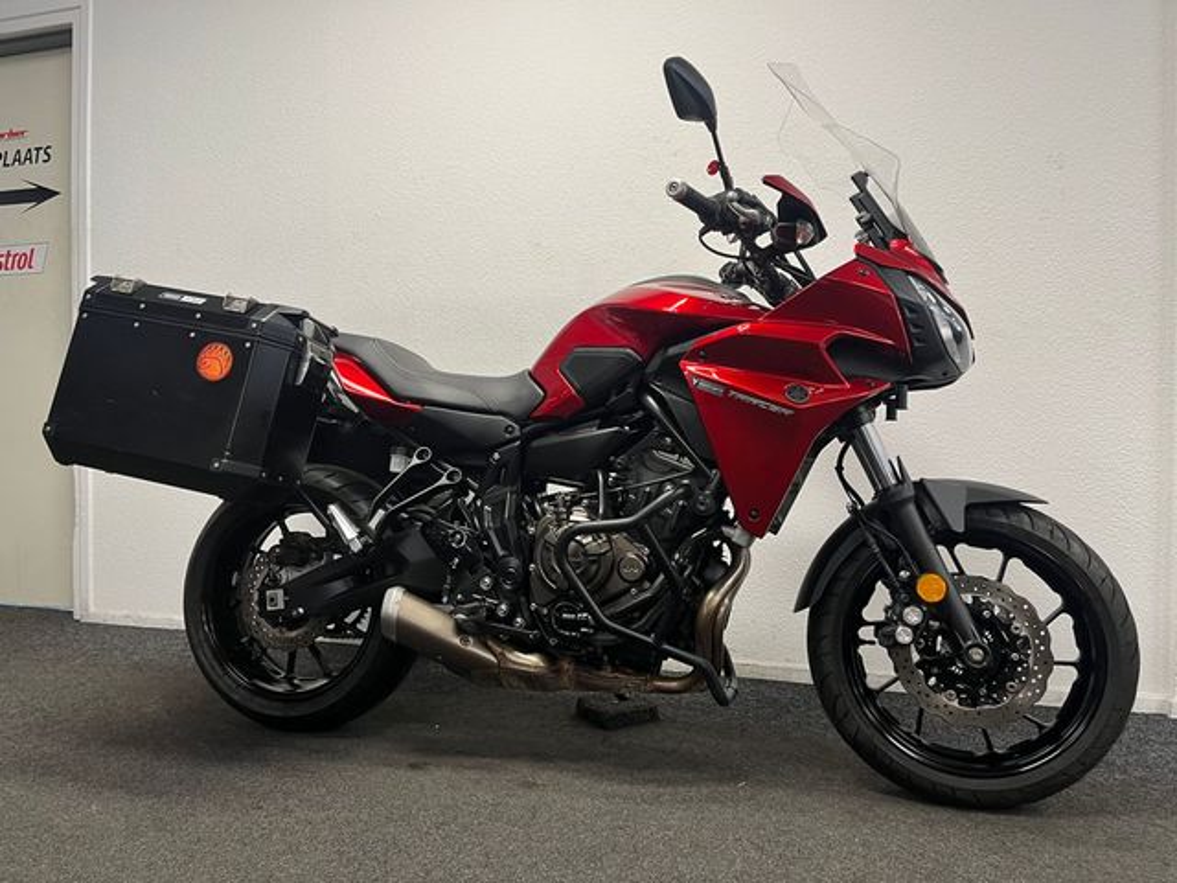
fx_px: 884
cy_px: 442
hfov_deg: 67.3
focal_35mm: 26
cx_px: 588
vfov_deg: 53.1
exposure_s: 1/50
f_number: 1.6
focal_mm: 5.1
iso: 80
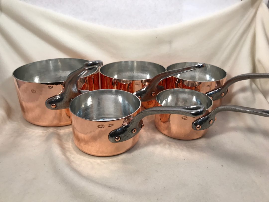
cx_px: 134
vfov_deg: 49.7
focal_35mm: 28
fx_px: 218
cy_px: 101
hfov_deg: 63.4
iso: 25
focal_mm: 3.99
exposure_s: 1/60
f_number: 1.8
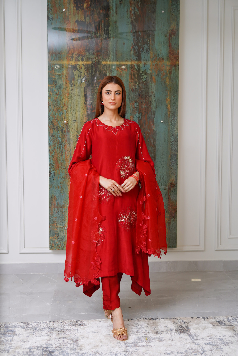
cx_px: 119
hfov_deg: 27.0
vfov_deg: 39.6
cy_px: 178
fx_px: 496
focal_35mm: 50
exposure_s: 1/200
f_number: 3.5
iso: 400
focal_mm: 50
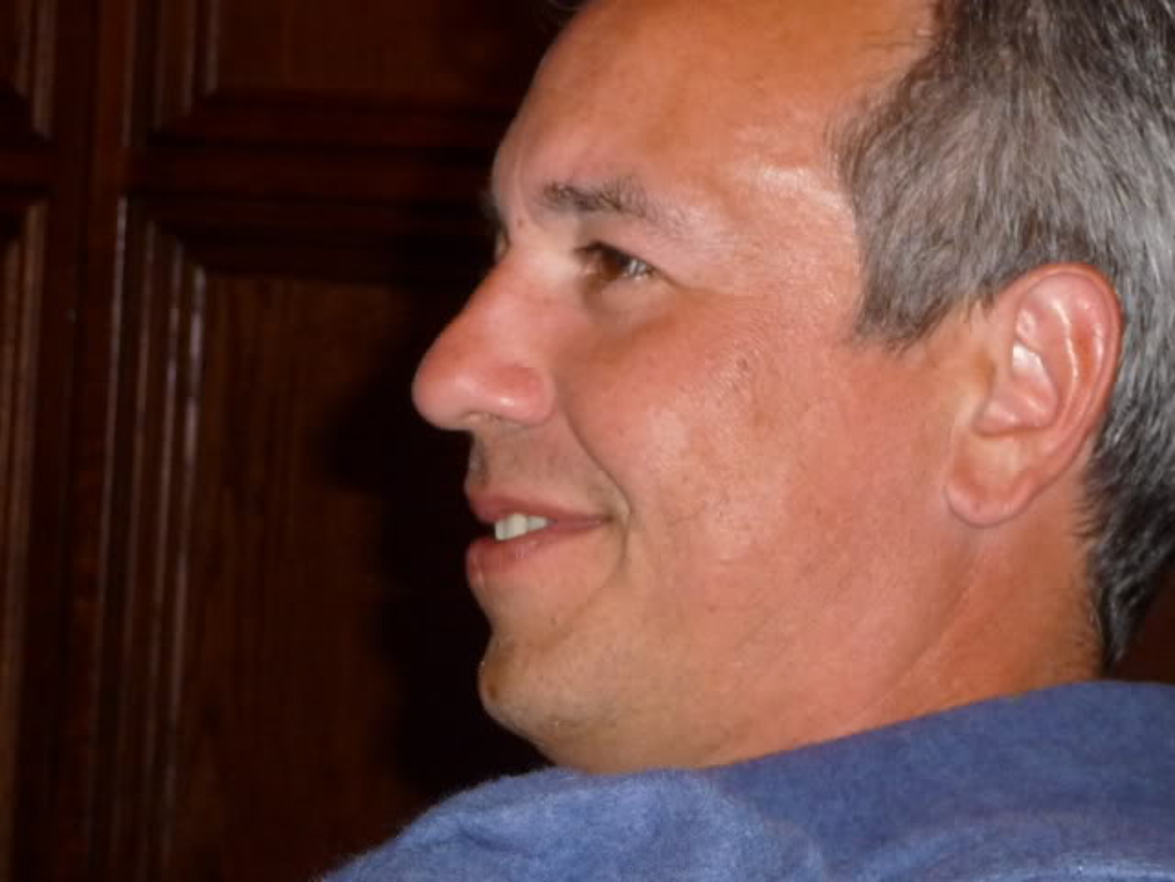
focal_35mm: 129
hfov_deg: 15.3
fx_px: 4379
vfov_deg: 11.5
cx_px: 588
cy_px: 441
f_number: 4.6
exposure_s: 1/8
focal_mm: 13.1
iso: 250
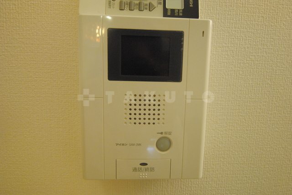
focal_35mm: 16
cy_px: 98
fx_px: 134
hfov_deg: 94.9
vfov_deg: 72.2
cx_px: 146
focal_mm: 11
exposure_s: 1/15
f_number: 4.8
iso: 1600
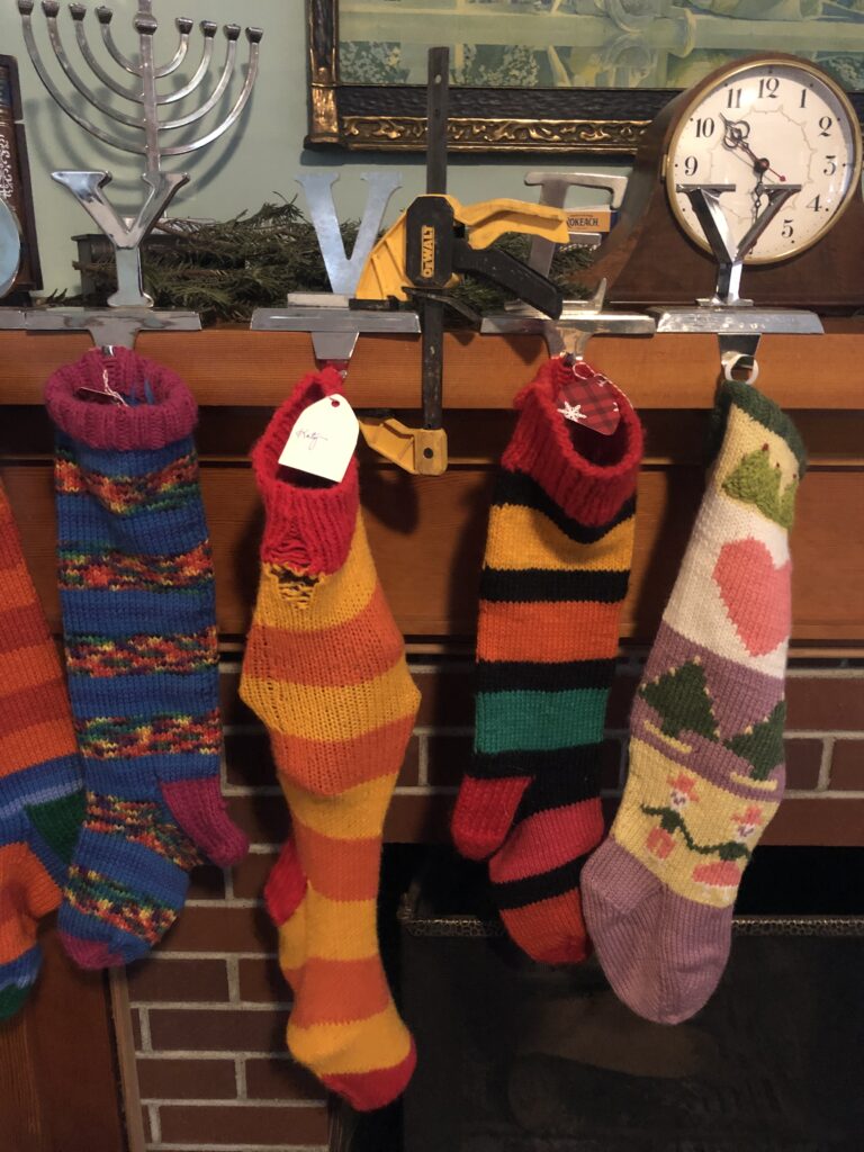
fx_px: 932
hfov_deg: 49.7
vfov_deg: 63.4
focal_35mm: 28
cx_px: 432
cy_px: 576
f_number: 1.8
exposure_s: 1/4
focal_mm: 3.99
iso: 160
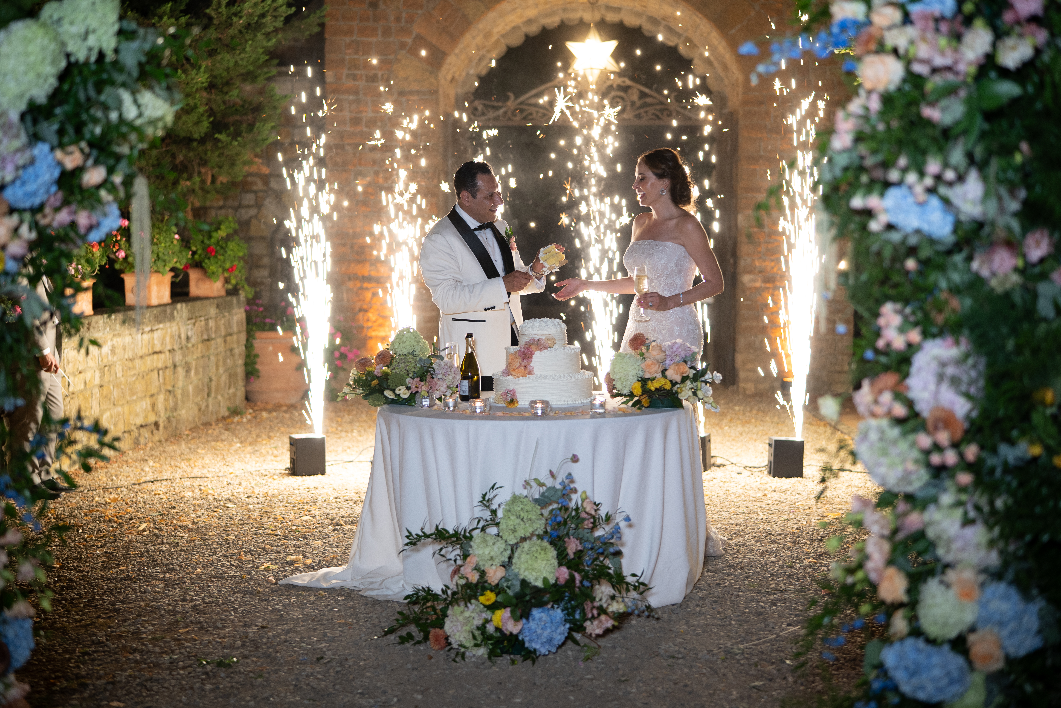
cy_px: 354
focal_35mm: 50
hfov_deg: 39.6
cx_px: 530
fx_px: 1473
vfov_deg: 27.0
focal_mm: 50
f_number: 1.8
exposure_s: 1/125
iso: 800
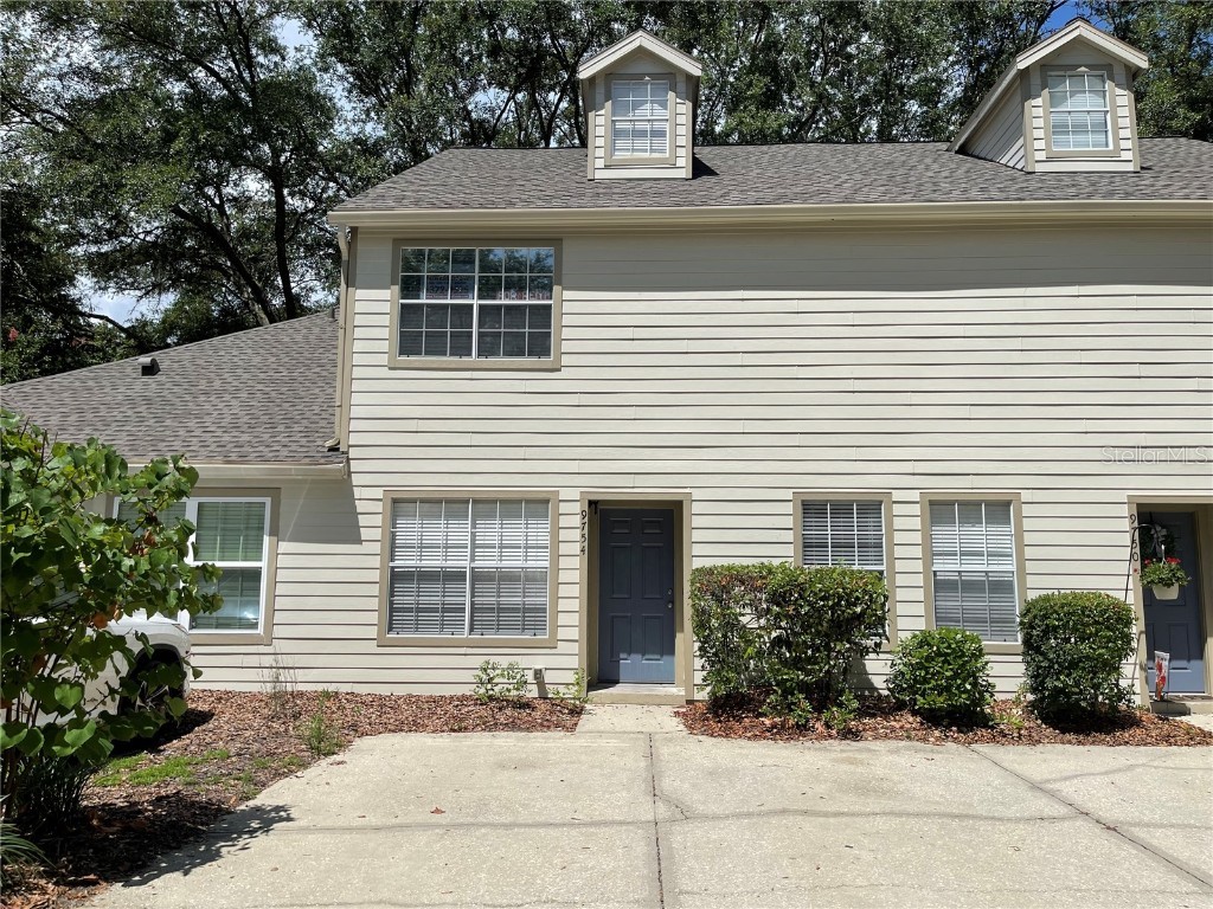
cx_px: 606
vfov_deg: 54.9
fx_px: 876
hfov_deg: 69.4
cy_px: 454
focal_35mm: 25
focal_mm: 5.1
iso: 32
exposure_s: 1/6250
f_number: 1.6
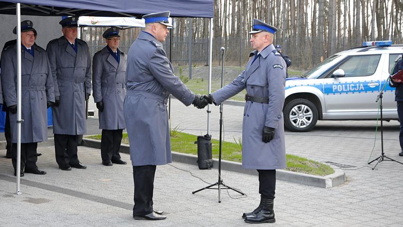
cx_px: 202
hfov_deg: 27.9
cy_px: 108
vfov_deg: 15.9
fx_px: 812
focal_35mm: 76
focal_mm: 48
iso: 1600
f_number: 8
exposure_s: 1/200
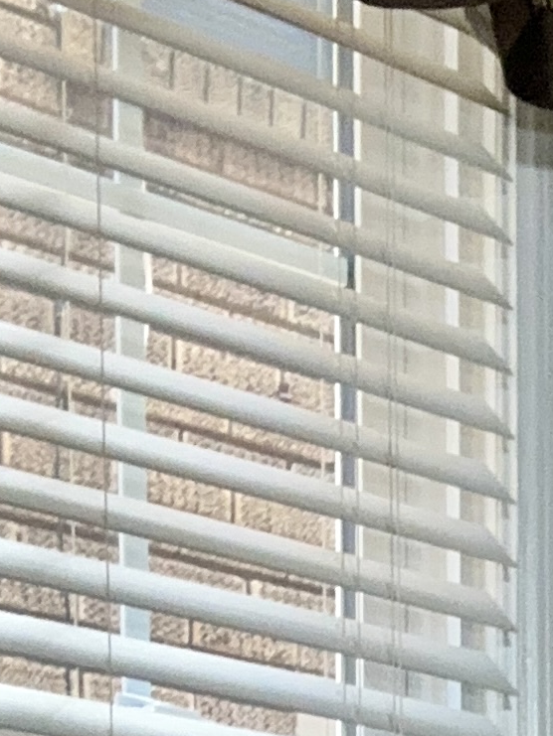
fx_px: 2662
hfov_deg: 11.1
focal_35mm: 125
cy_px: 1372
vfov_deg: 13.8
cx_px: 994
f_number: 1.9
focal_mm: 2.69
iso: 125
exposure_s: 1/60
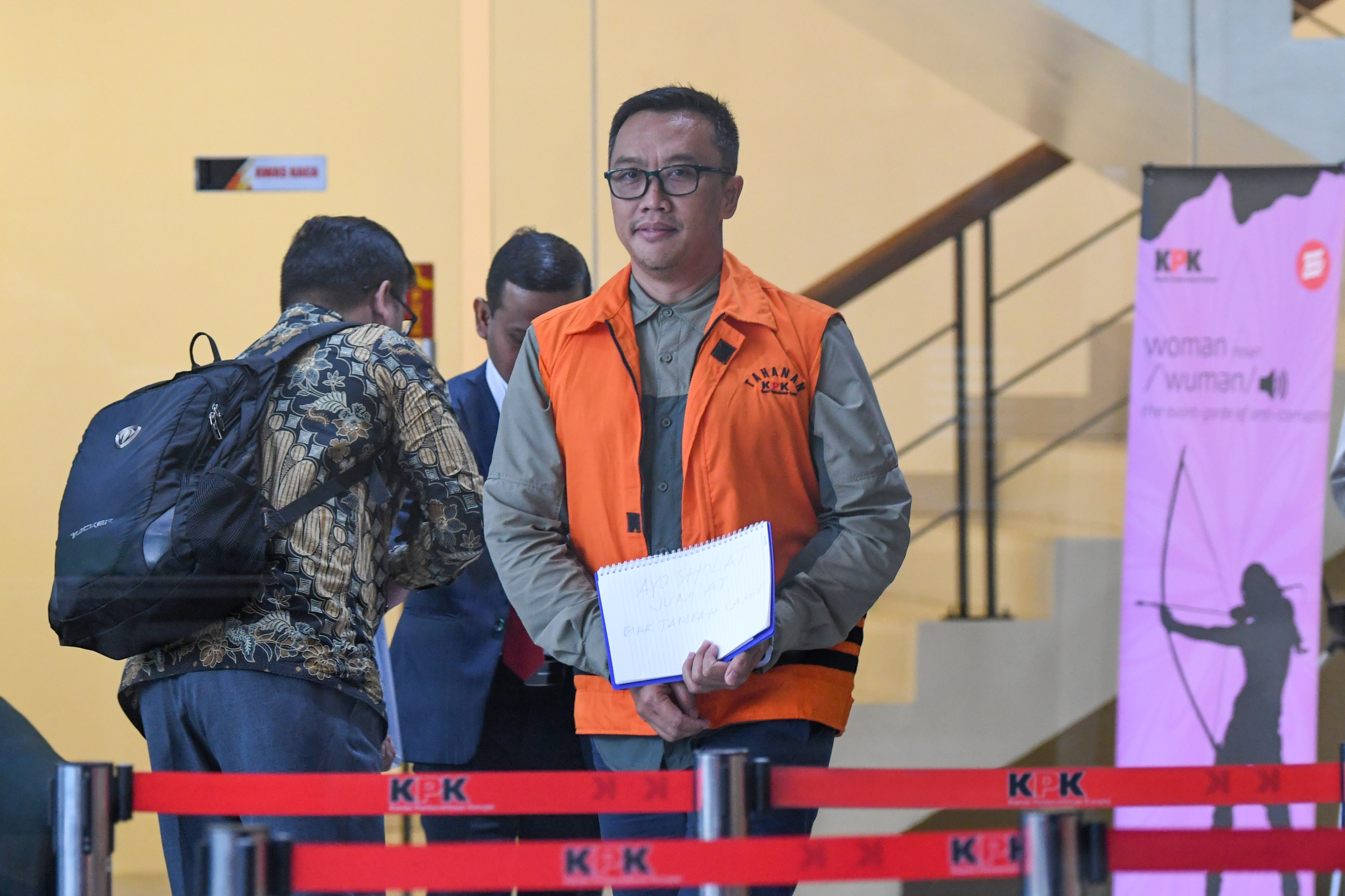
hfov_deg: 11.4
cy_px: 448
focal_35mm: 180
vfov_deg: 7.6
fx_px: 6724
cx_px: 672
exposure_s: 1/125
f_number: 2.8
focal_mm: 120
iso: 2000
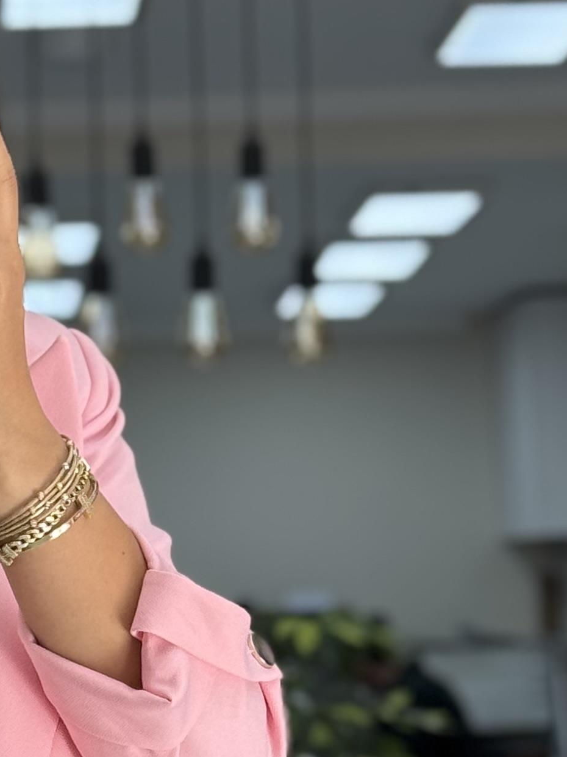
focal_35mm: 156
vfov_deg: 12.5
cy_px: 779
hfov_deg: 9.4
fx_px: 3409
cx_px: -87
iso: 64
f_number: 1.78
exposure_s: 1/172
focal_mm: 6.76
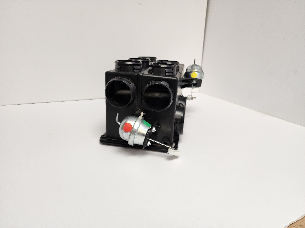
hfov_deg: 73.9
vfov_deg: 58.9
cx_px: 152
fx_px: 203
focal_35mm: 23
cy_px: 114
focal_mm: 6.4
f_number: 1.8
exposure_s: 1/120
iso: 80
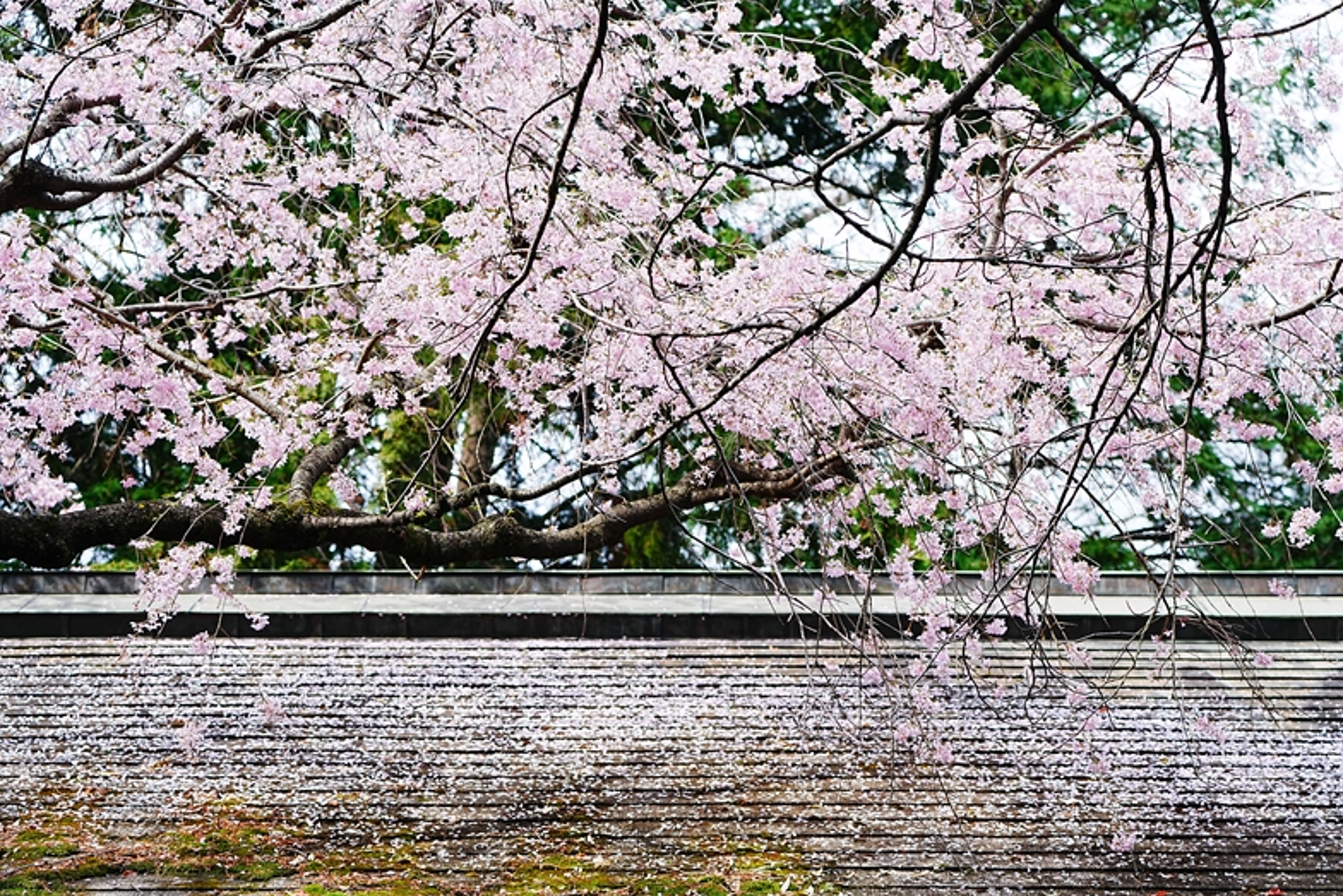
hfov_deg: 20.0
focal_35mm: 102
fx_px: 3806
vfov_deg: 13.4
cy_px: 453
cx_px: 678
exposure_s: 1/160
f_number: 5.6
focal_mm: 100
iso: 100
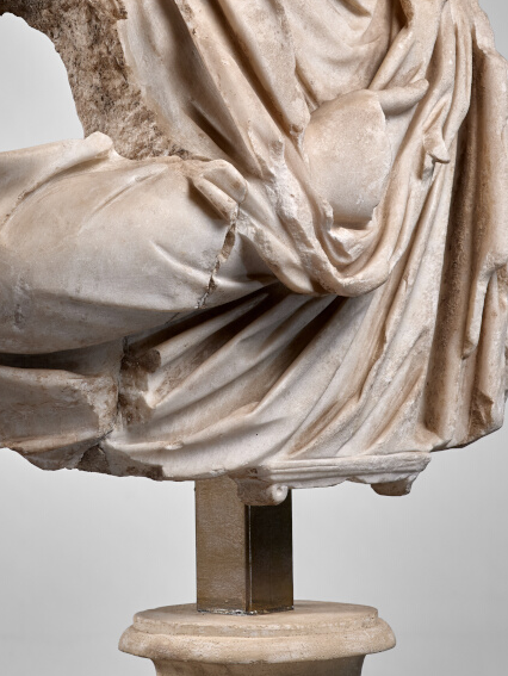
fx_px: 2893
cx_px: 225
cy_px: 102
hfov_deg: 10.0
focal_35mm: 148
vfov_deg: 13.2
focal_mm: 80
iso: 200
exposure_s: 1/125
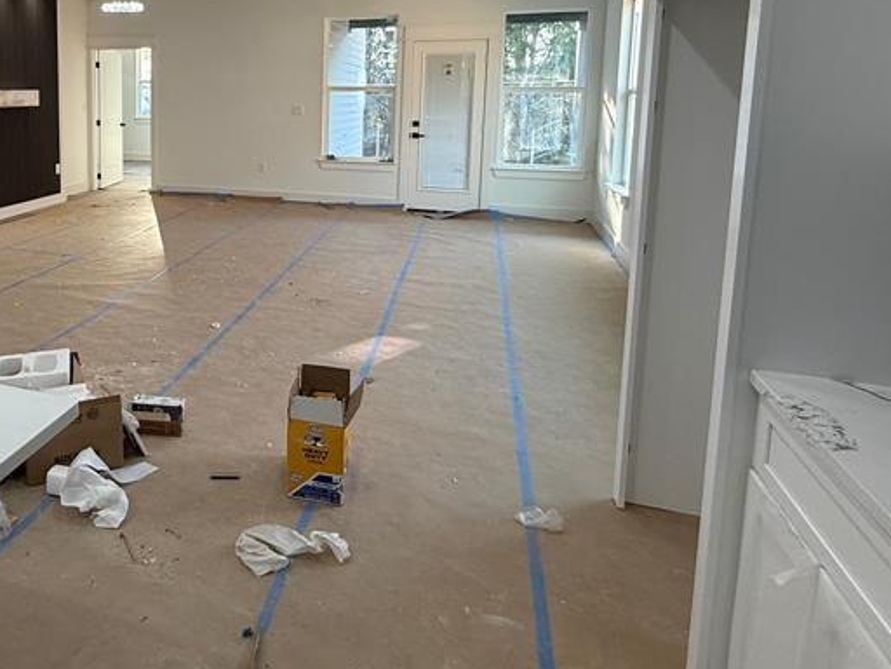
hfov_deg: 58.6
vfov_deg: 47.9
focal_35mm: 28
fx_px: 721
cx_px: 179
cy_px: 171
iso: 160
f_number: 2.2
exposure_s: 1/120
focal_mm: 2.22
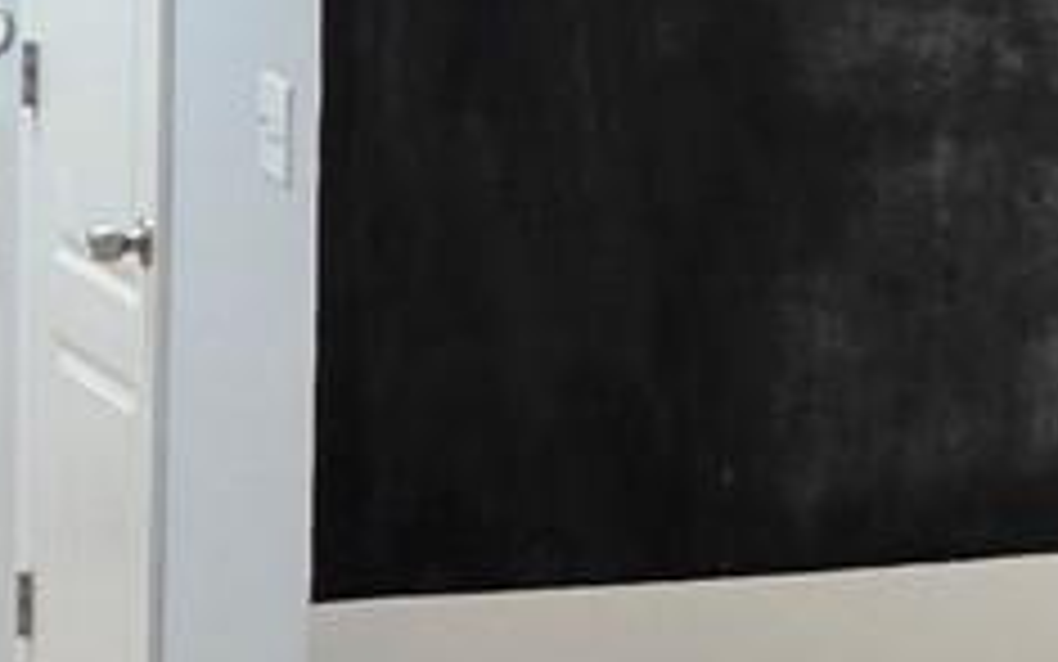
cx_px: 2211
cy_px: 23
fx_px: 4788
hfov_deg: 11.2
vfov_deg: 7.9
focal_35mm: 166
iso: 640
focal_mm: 5.4
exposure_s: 1/120
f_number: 1.8
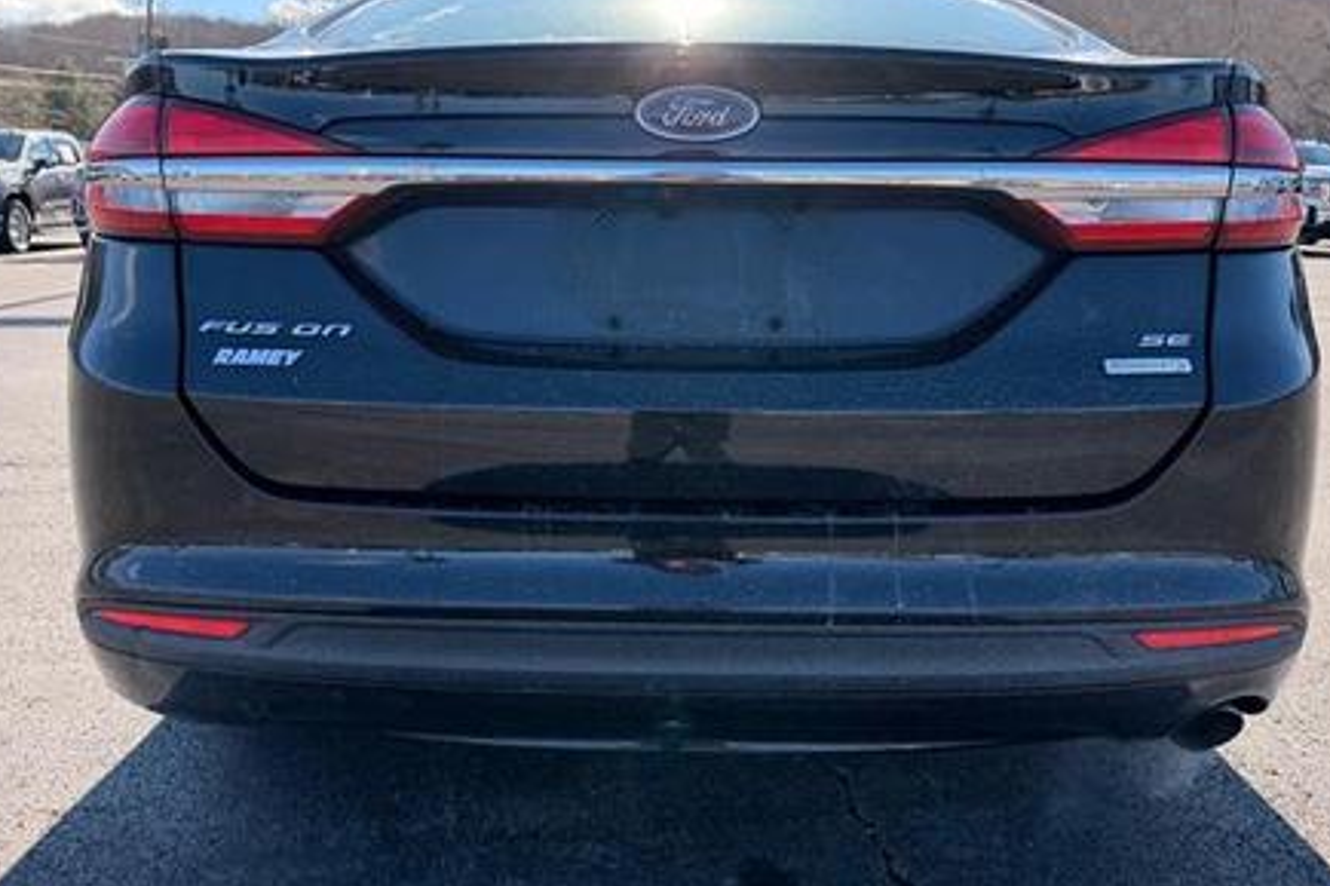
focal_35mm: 29
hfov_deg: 63.7
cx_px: 677
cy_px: 343
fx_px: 1071
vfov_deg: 44.6
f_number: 1.78
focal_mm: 6.76
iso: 100
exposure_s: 1/1553
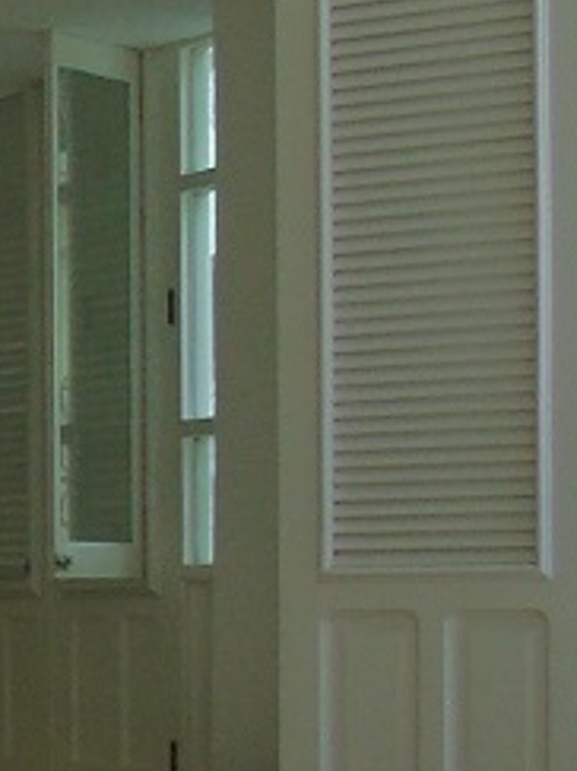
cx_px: -888
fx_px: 3537
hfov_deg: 8.4
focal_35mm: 159
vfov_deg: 12.4
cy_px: 660
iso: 80
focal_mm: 4.4
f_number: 3.4
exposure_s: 1/160
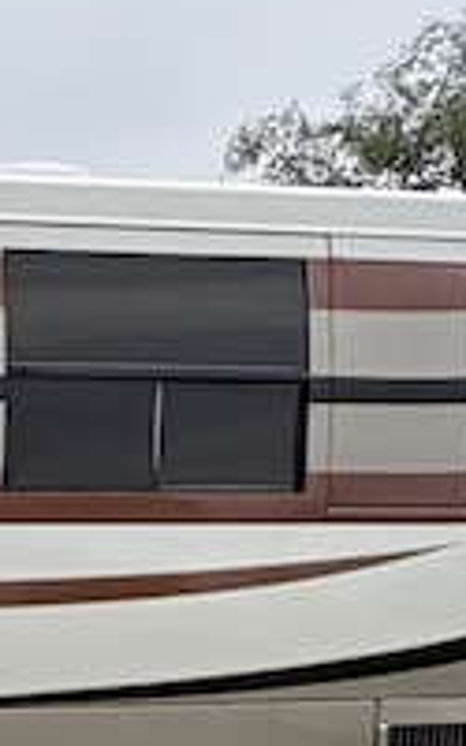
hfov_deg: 8.9
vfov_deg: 18.9
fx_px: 2012
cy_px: 1061
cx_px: -1178
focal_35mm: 99
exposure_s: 1/1927
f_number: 2.2
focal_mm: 2.22
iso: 50
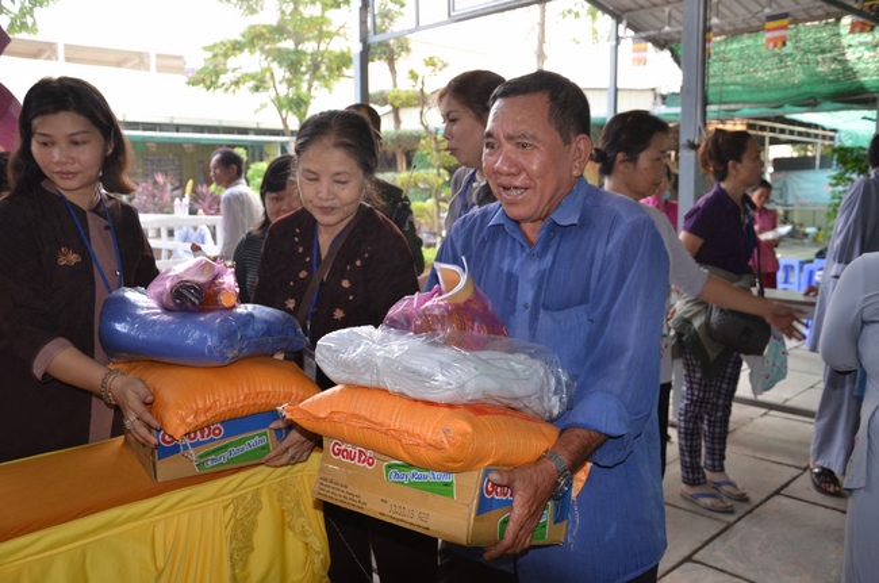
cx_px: 440
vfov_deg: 41.6
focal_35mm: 32
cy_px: 292
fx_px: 768
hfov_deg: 59.6
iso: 640
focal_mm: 21
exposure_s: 1/60
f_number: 4.5
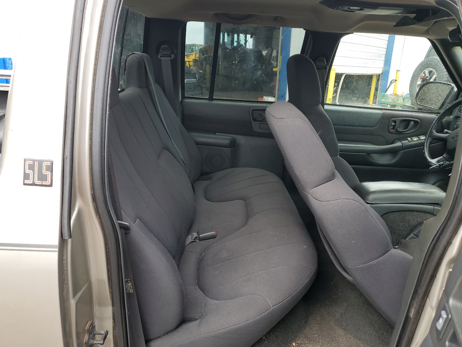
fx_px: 347
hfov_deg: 67.3
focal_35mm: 26
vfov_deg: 53.1
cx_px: 231
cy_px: 174
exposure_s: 1/227
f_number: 1.5
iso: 50
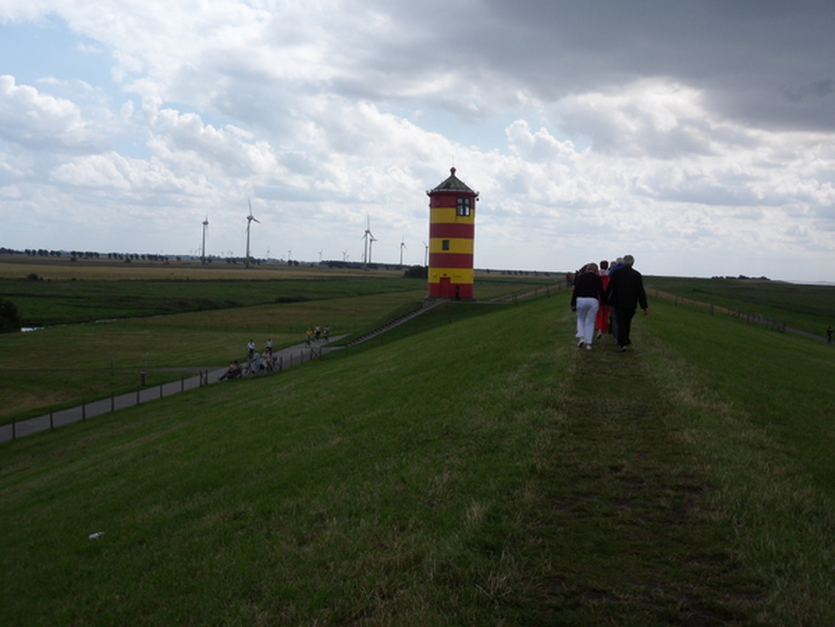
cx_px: 418
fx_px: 1013
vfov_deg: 34.3
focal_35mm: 42
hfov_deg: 44.8
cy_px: 314
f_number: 4.2
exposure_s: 1/1000
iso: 80
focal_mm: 7.8
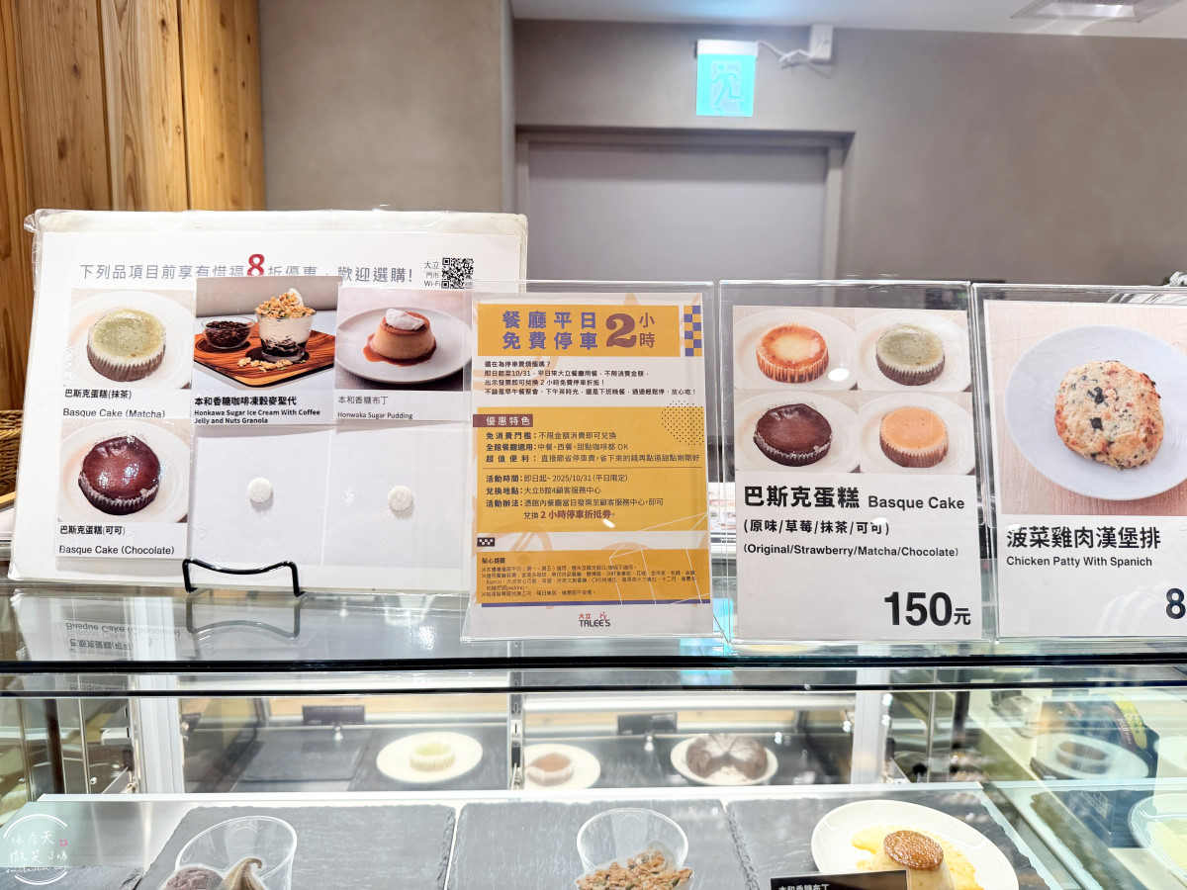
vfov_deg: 56.8
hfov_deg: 71.6
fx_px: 823
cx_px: 594
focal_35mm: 24
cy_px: 445
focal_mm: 6.76
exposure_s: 1/142
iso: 160
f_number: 1.78
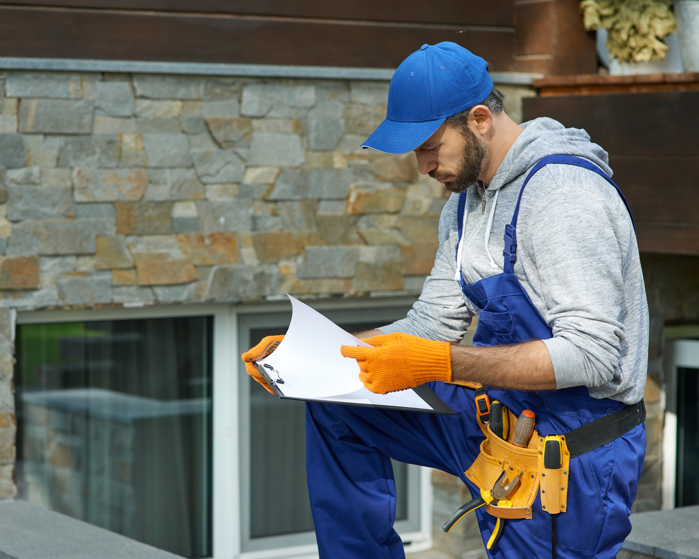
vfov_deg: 16.0
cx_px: 295
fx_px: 1986
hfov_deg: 19.9
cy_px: 280
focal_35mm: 96
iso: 100
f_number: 3.5
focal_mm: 85
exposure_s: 1/250
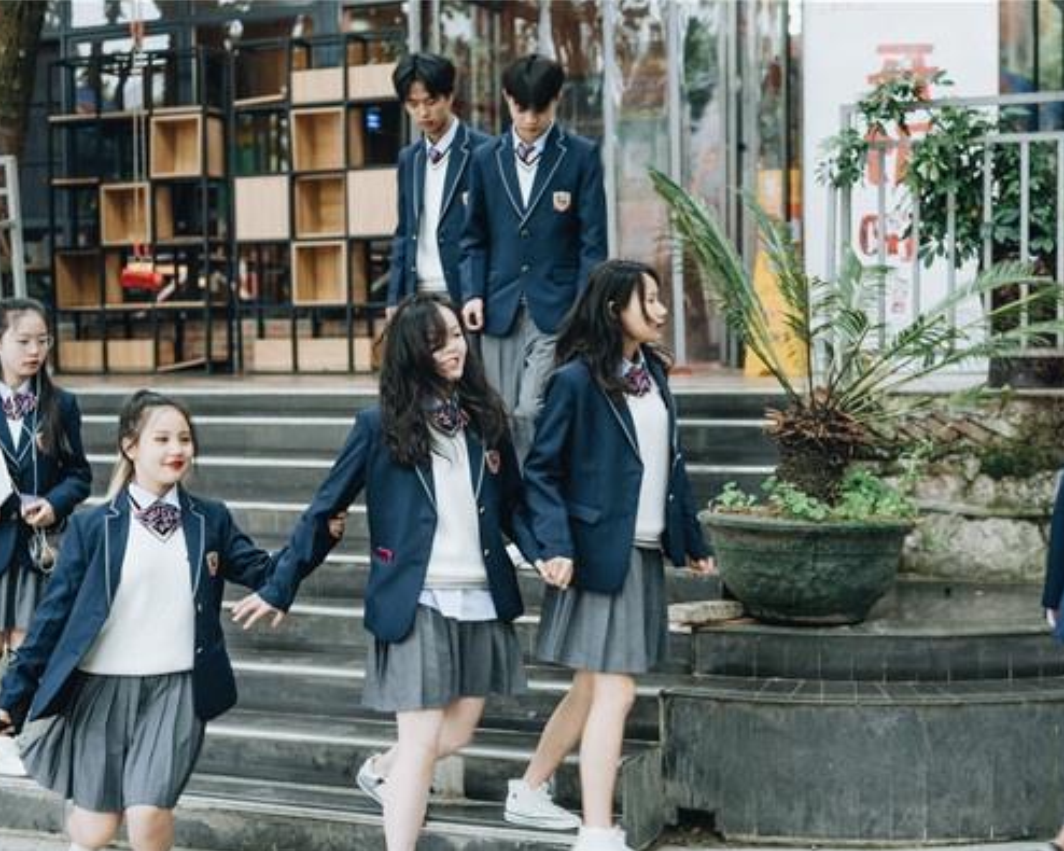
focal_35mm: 57
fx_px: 1795
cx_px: 579
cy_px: 429
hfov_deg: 33.0
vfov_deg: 26.7
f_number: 3.2
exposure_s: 1/125
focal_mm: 50
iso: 320
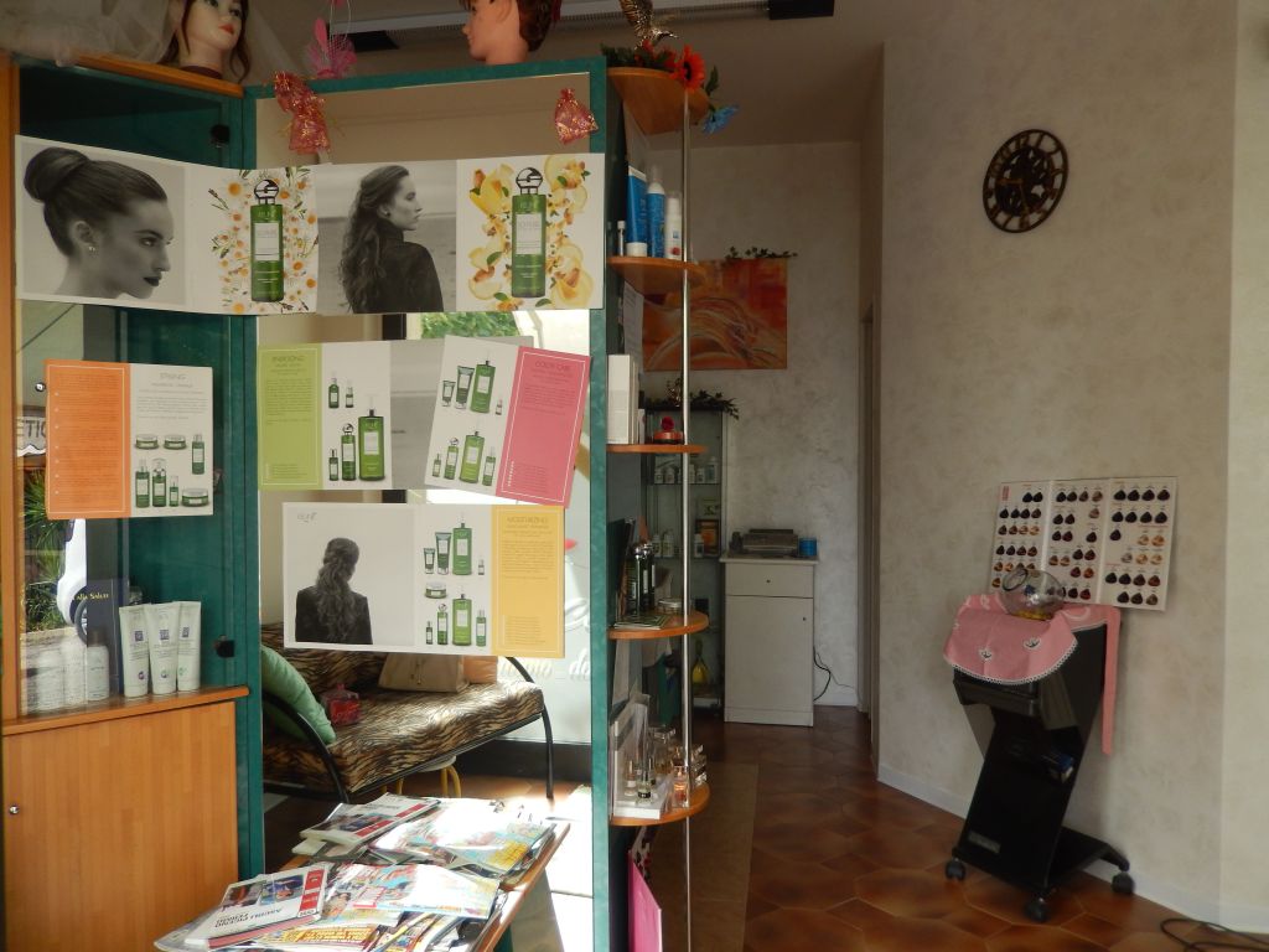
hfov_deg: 69.4
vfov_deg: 54.9
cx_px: 634
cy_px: 476
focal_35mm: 25
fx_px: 916
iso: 125
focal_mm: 4.5
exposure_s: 1/100
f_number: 3.4
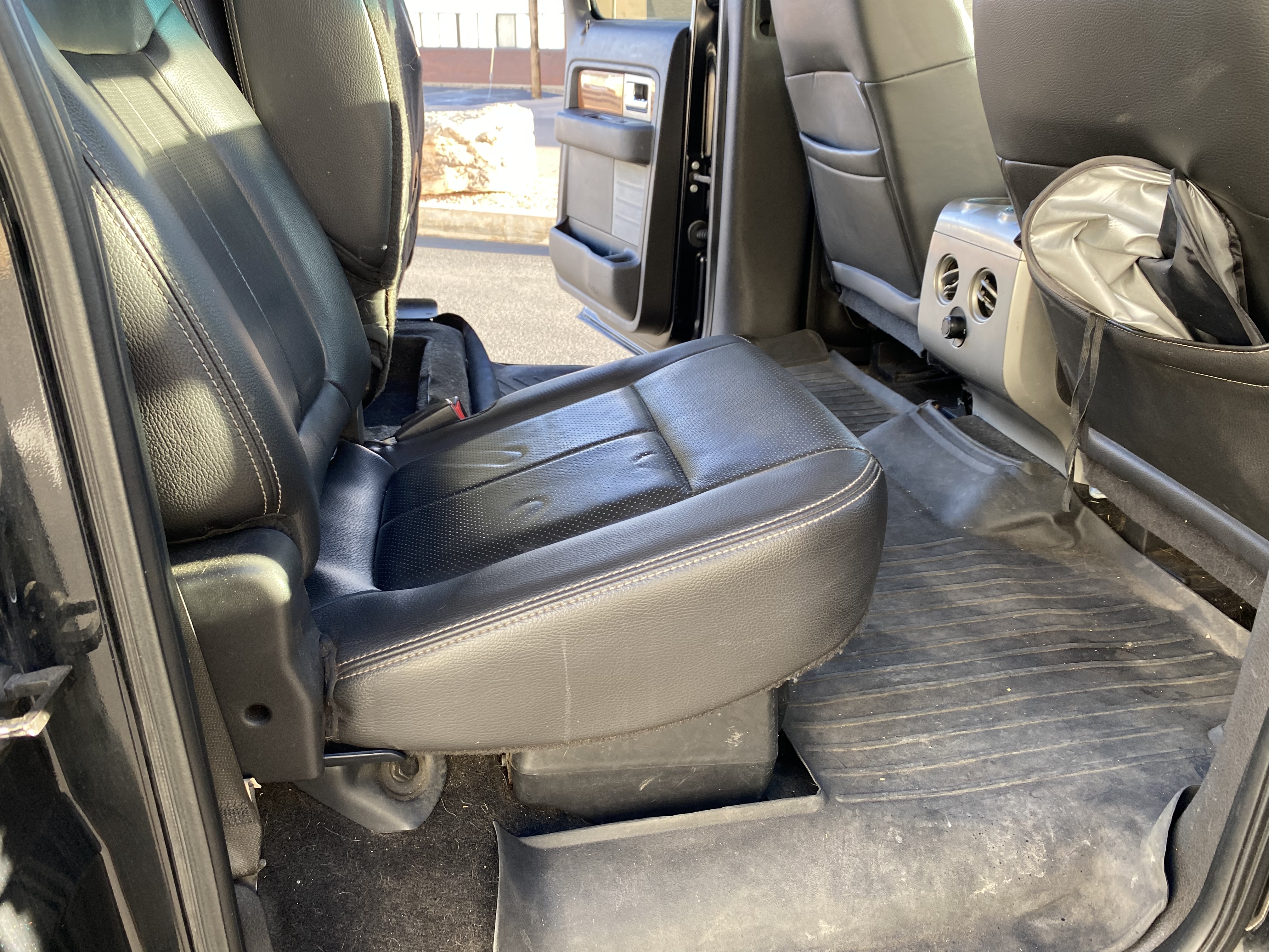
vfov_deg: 53.1
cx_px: 634
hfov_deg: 67.3
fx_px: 953
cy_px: 476
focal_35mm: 26
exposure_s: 1/121
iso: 100
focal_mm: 4.25
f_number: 1.8
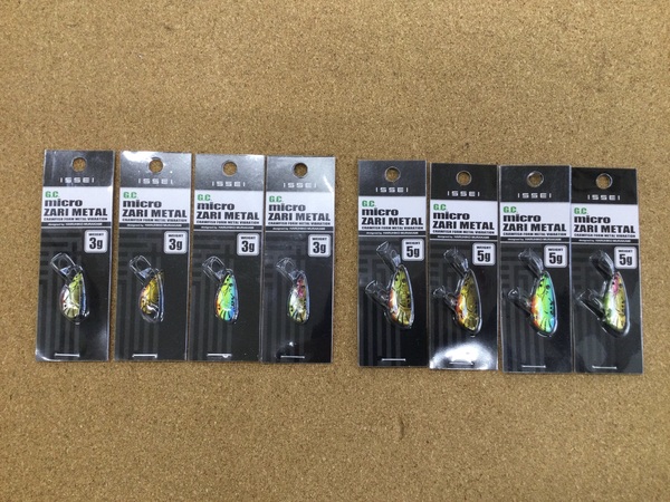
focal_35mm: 31
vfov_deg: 45.4
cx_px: 335
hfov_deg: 58.4
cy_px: 251
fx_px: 600
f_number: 2.4
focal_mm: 3.3
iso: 25
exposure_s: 1/30
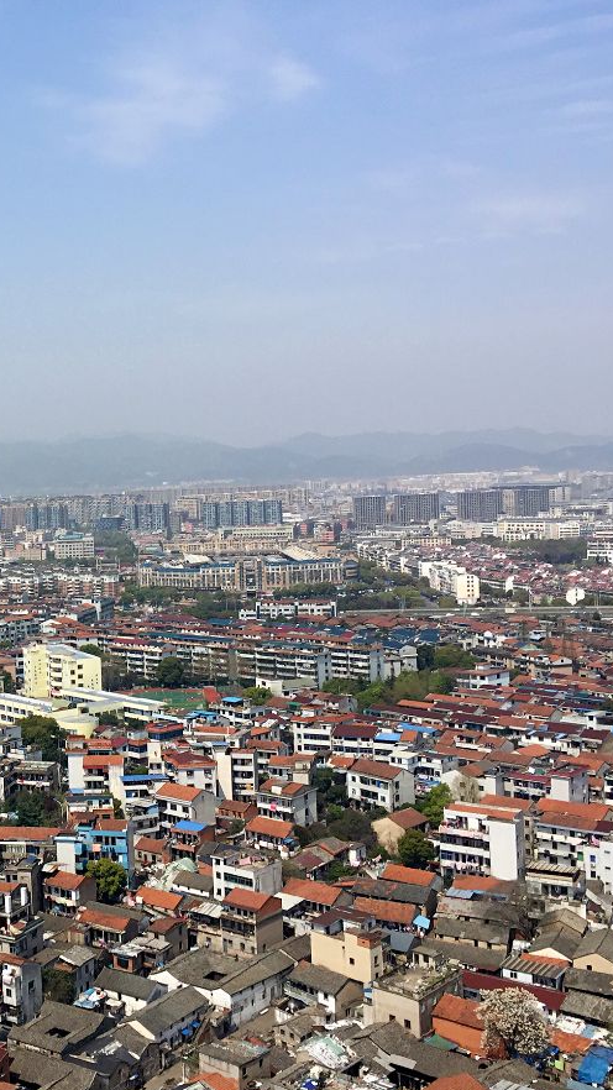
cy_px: 546
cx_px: -44
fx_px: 1243
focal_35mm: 43
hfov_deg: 25.8
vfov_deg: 47.4
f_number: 2.2
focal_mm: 4.15
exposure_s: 1/2326
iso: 32
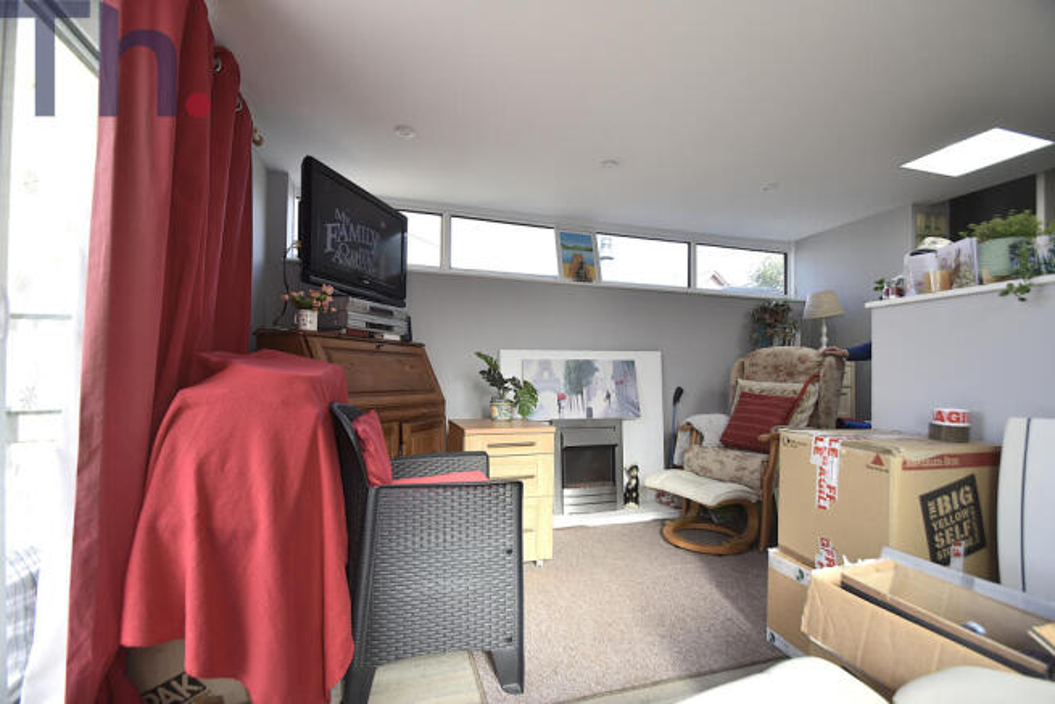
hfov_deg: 100.4
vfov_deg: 77.4
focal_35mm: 15
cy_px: 352
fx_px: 440
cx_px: 528
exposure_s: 1/100
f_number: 5
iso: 125
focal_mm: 10
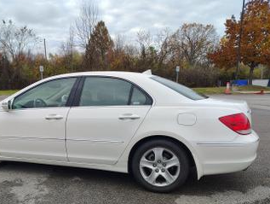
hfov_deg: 48.2
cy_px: 148
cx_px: 93
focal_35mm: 38
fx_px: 297
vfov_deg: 37.1
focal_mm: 5.56
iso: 117
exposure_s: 1/200
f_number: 1.8
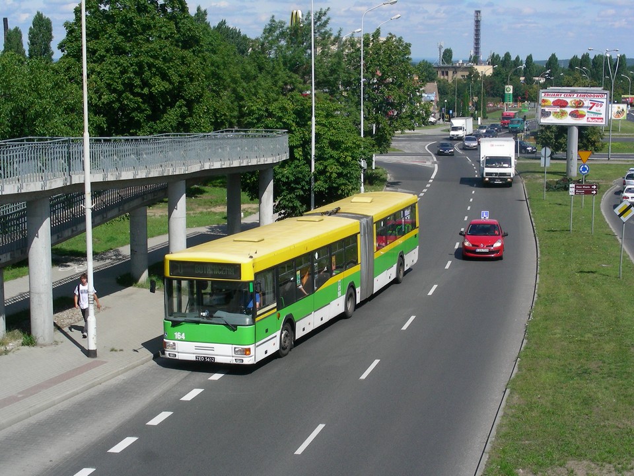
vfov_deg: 23.3
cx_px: 317
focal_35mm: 63
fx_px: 1154
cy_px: 238
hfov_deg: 30.7
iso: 50
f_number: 5.6
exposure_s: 1/433
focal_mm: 10.5
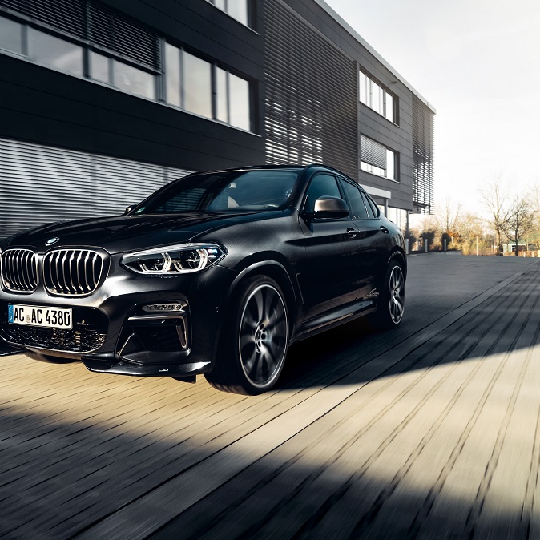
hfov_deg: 52.4
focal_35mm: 31
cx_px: 236
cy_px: 271
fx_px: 547
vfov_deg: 52.5
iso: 100
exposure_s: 1/4
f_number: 8
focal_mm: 24
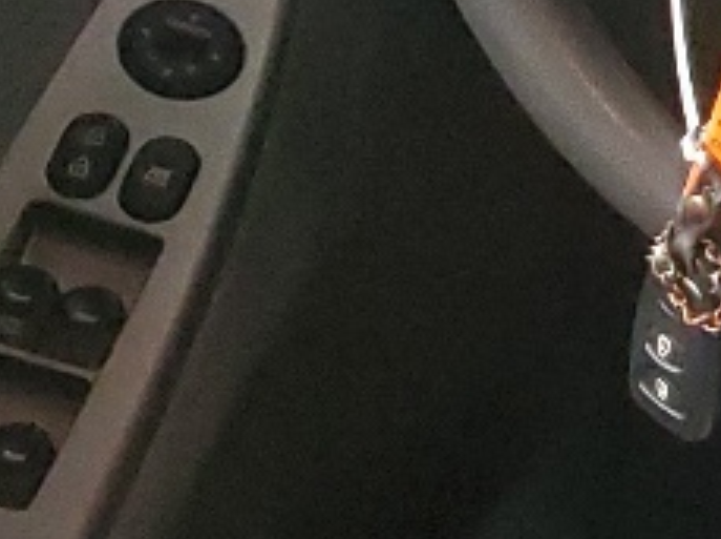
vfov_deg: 8.0
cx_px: 1977
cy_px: 668
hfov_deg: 9.2
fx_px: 3785
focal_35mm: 182
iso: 395
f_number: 1.5
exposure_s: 1/60.2
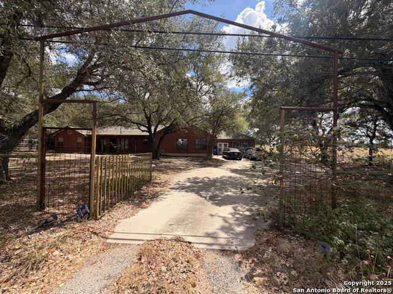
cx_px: 196
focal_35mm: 14
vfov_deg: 85.7
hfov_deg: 102.1
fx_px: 159
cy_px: 147
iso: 32
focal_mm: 2.22
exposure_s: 1/770
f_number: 2.2
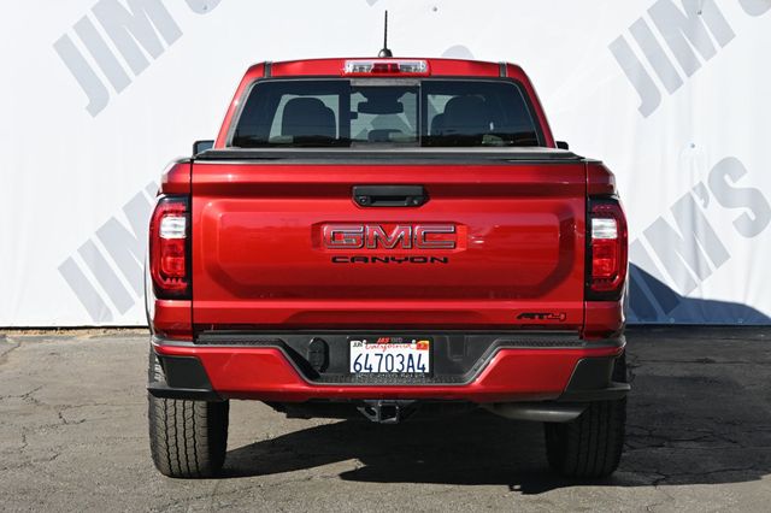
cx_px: 386
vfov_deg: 18.2
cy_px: 256
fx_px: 1605
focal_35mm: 75
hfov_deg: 27.0
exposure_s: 1/250
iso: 160
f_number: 6.3
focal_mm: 50
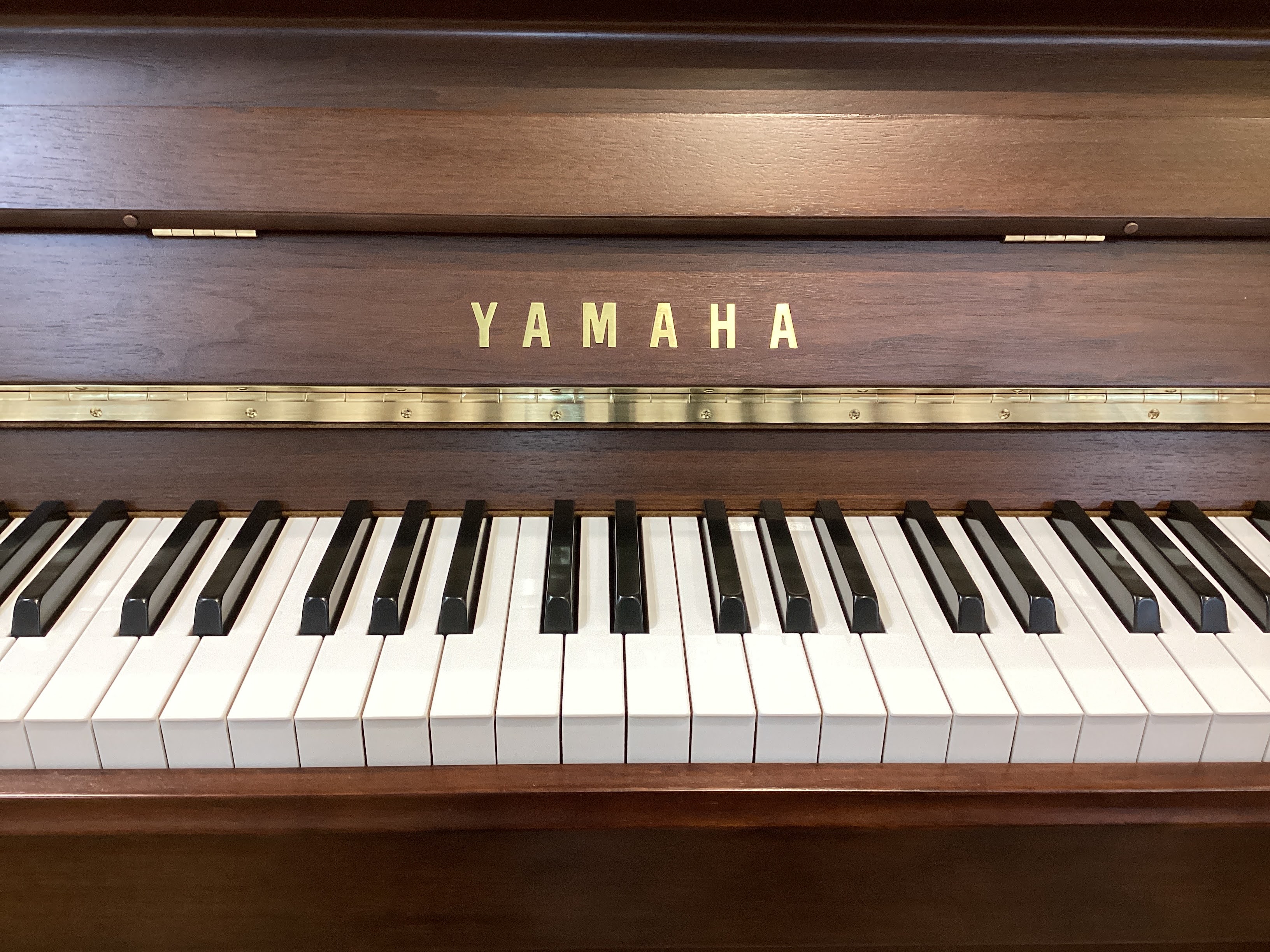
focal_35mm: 31
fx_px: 1137
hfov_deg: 58.4
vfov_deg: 45.4
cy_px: 476
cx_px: 635
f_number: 2.4
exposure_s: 1/60
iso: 160
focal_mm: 3.3
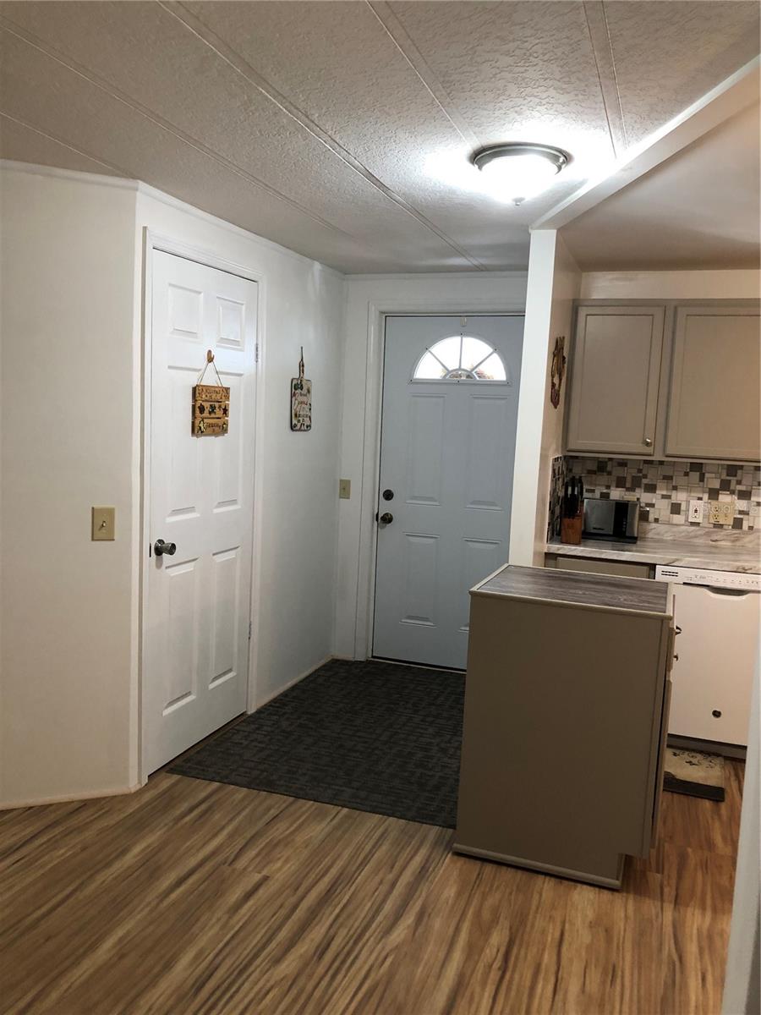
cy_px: 508
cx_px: 380
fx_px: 821
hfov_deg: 49.7
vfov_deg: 63.4
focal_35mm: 28
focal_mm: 3.99
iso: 40
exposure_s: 1/15
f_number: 1.8
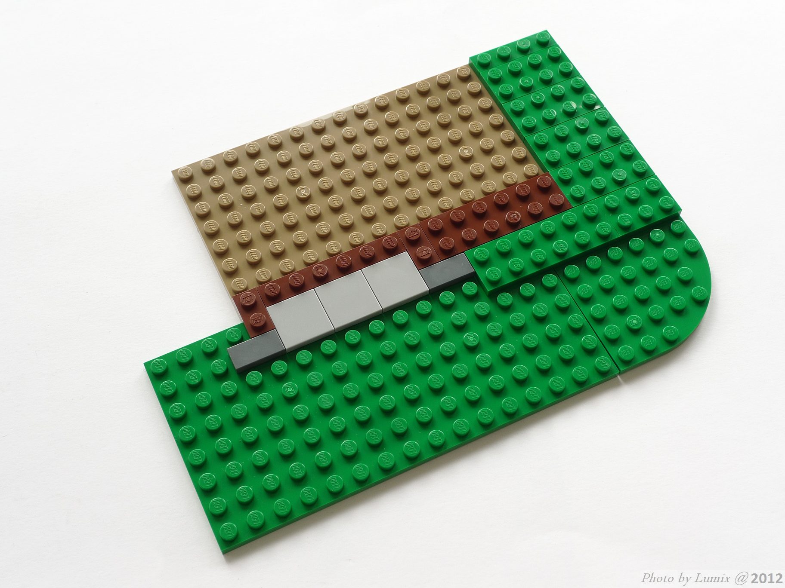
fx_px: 1089
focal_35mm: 48
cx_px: 392
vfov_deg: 30.3
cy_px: 294
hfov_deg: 39.7
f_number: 4.5
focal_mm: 10.2
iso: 80
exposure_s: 1/25
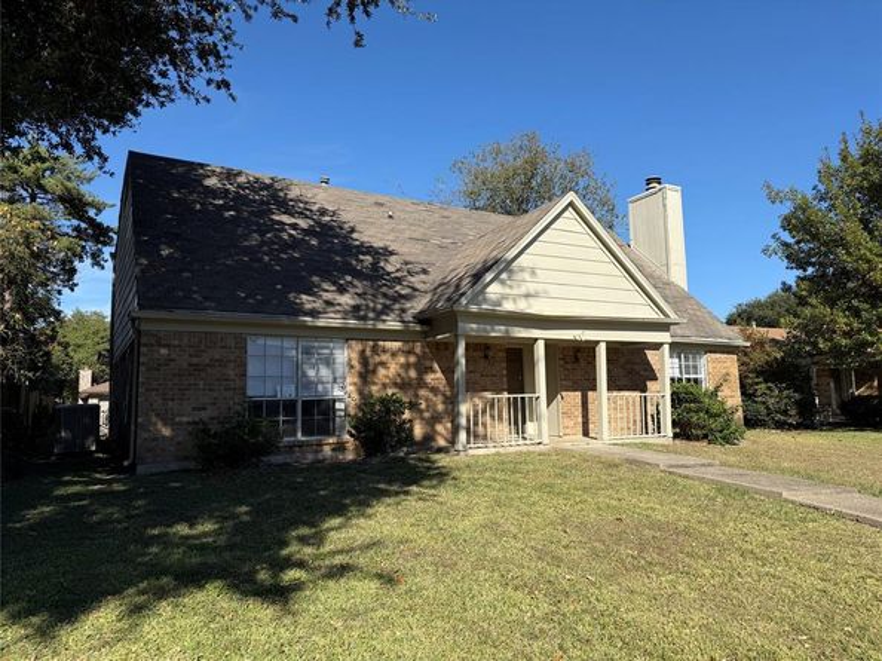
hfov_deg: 71.6
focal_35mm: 24
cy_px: 330
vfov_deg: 56.8
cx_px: 441
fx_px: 611
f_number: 1.78
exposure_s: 1/4167
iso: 80
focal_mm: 6.76
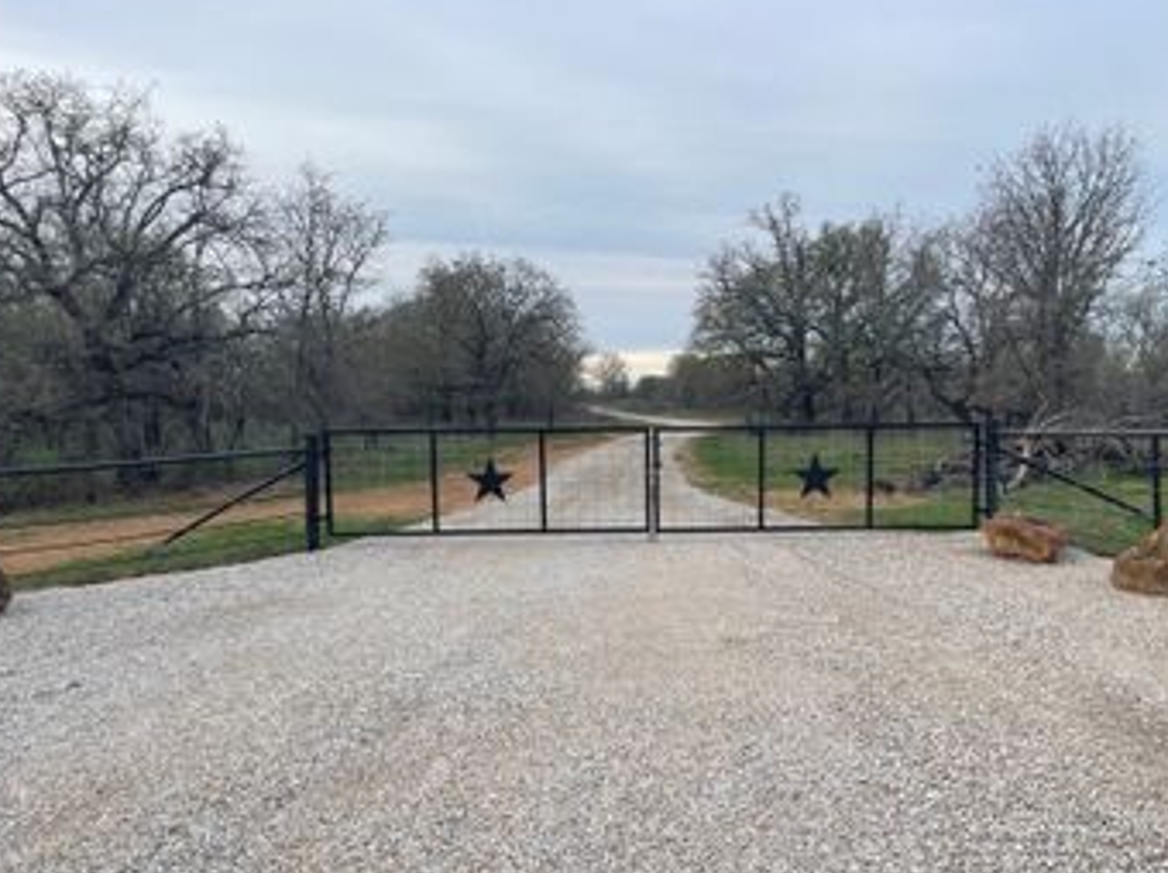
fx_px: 1112
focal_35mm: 33
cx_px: 634
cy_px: 510
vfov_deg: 42.7
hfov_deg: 55.3
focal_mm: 4.2
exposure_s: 1/537
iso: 32
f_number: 1.6
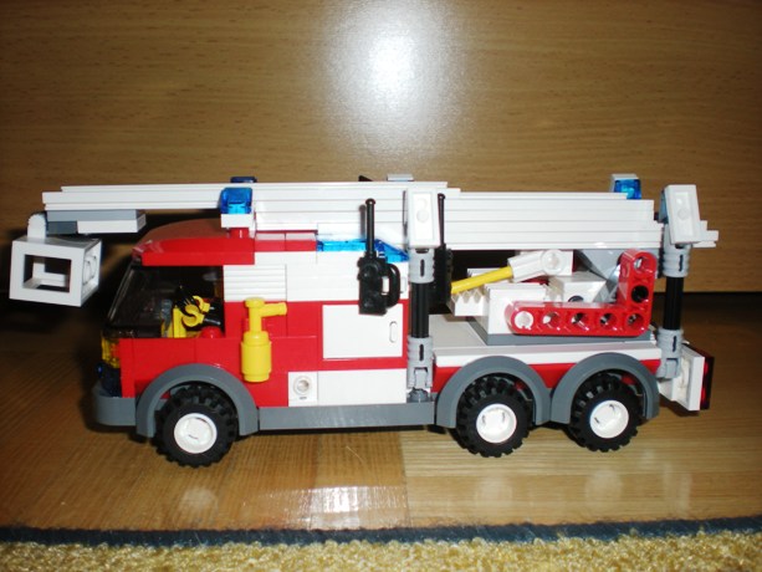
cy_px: 286
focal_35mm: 38
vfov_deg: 37.7
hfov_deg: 49.0
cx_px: 381
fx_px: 837
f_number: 3.1
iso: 64
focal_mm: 6.3
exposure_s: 1/60
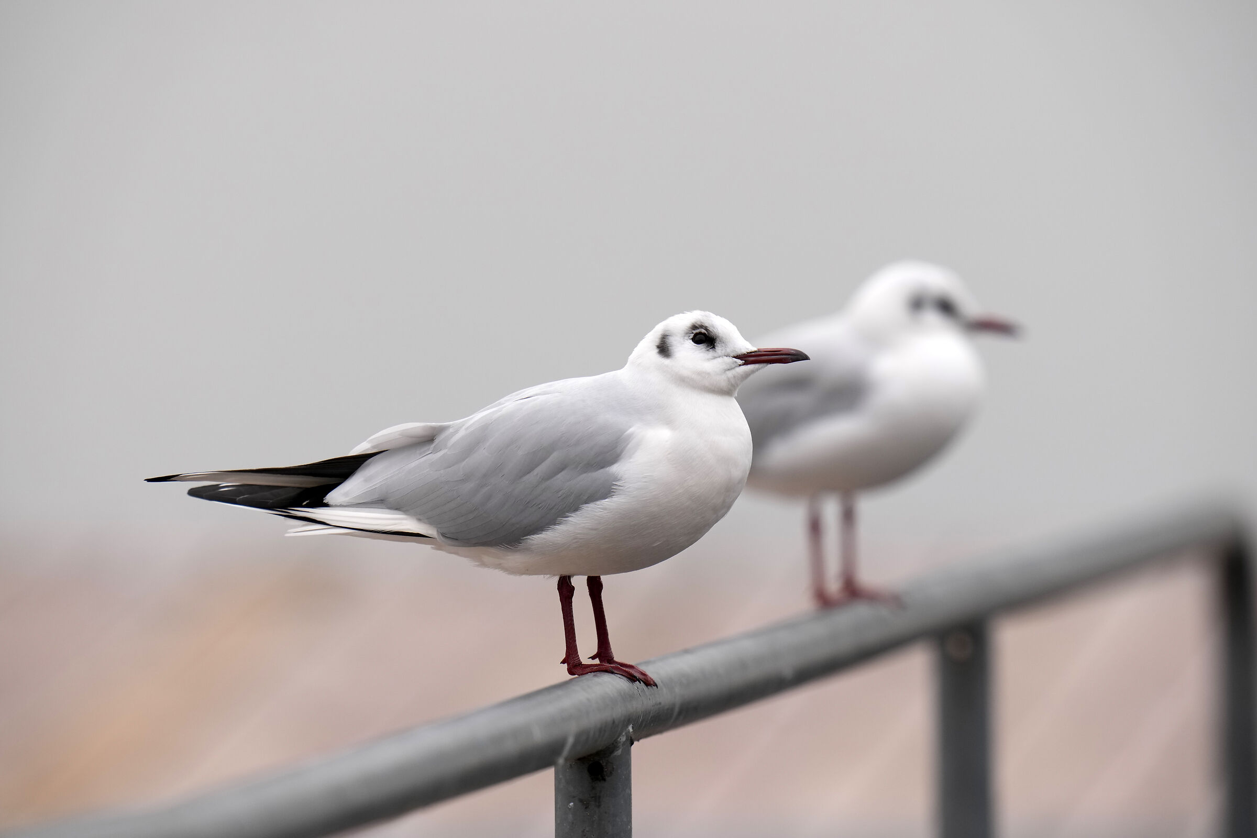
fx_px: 19552
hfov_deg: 3.7
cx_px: 628
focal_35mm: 560
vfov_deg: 2.5
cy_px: 419
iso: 800
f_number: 5
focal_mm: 560
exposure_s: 1/1000
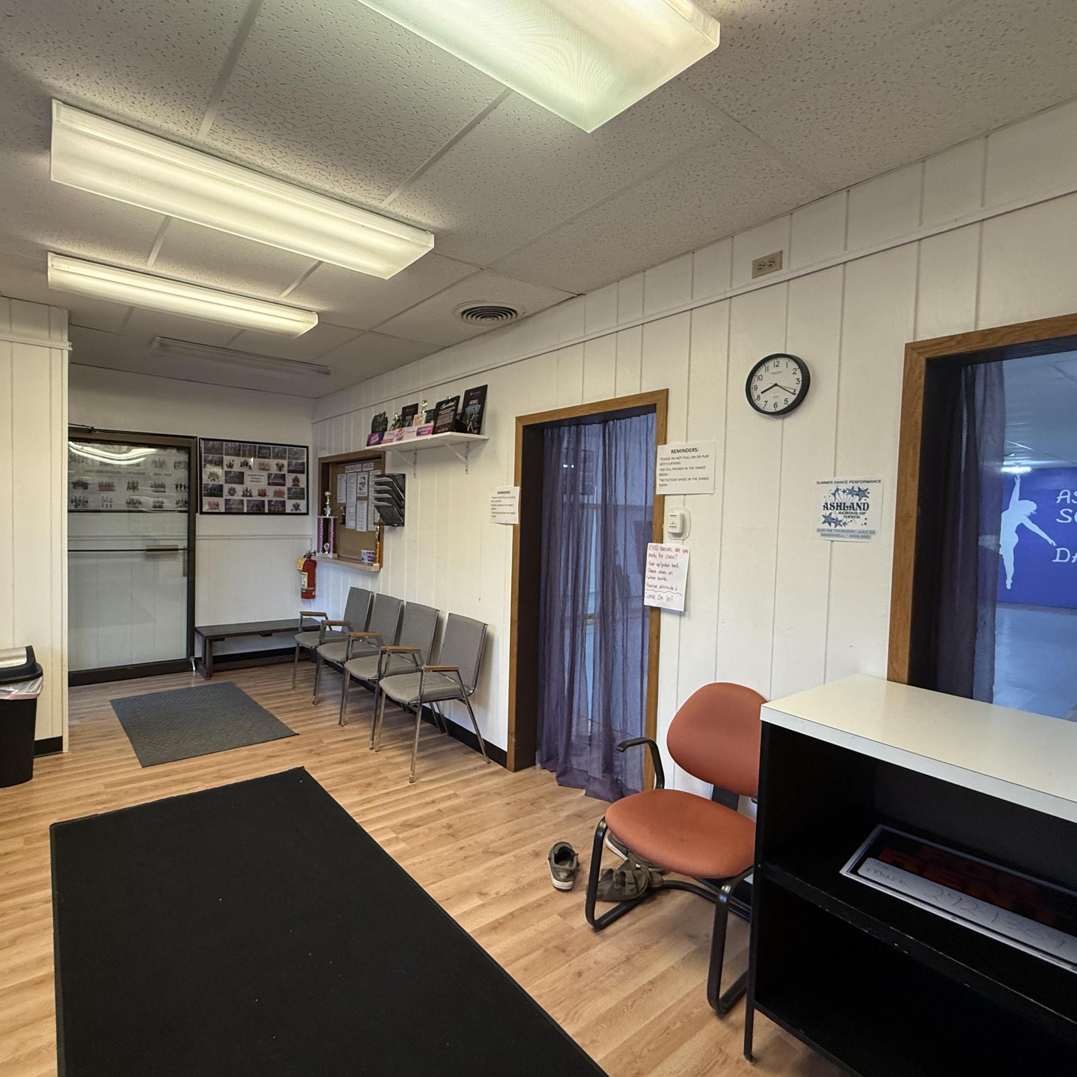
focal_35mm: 17
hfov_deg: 83.7
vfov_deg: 84.0
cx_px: 480
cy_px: 538
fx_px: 598
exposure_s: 1/120
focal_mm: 2.22
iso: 320
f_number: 2.2
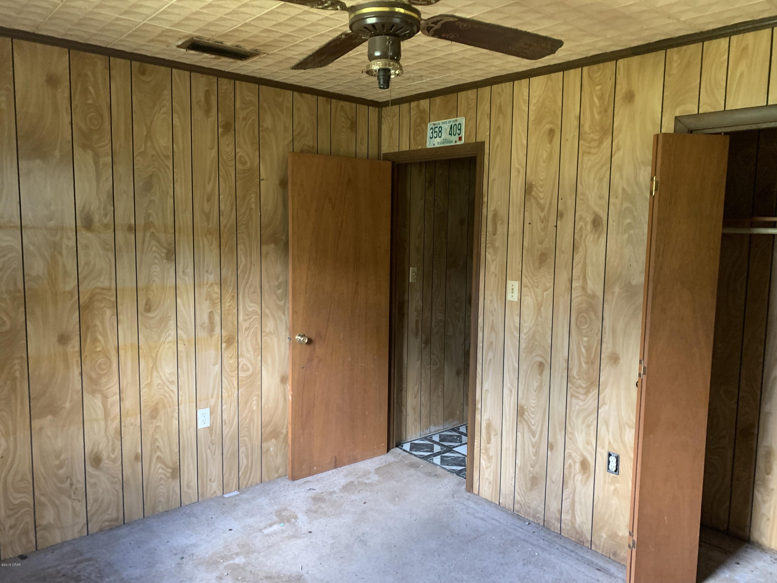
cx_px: 388
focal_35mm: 26
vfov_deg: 53.1
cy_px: 292
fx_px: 584
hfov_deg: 67.3
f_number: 1.8
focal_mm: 4.25
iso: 400
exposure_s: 1/38
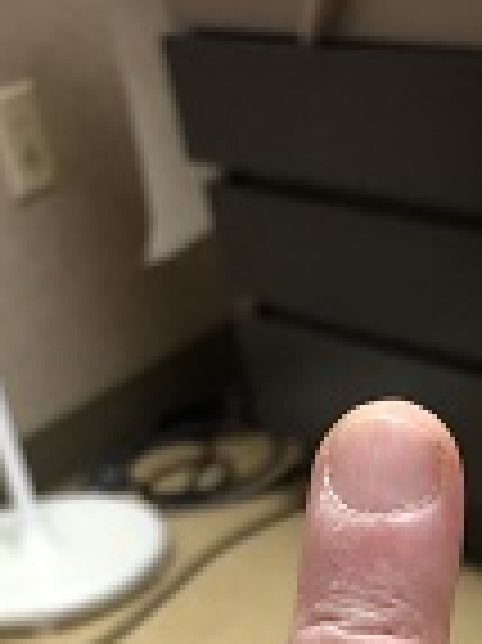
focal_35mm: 79
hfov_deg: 18.1
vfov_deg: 21.6
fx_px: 1469
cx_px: 502
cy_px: 901
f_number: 1.8
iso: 40
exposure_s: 1/15
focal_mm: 3.99
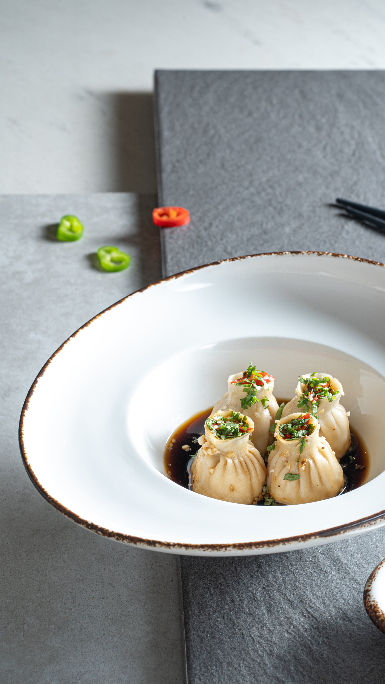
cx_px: 224
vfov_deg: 20.4
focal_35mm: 105
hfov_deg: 11.5
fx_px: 1906
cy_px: 342
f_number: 13
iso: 50
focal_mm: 100
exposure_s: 1/1.25
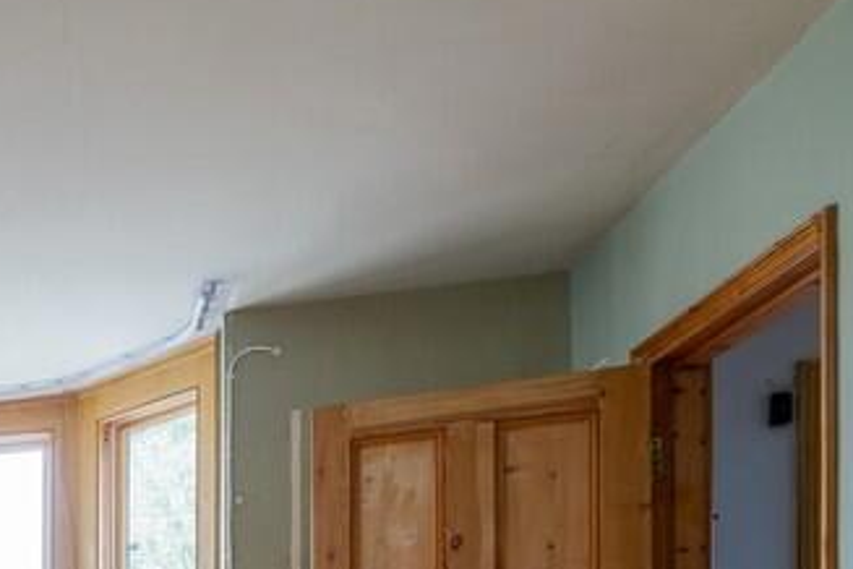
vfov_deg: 24.5
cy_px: 767
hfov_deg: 31.1
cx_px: -292
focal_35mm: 47
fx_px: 1114
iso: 160
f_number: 7.1
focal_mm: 10.3
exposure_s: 1/10
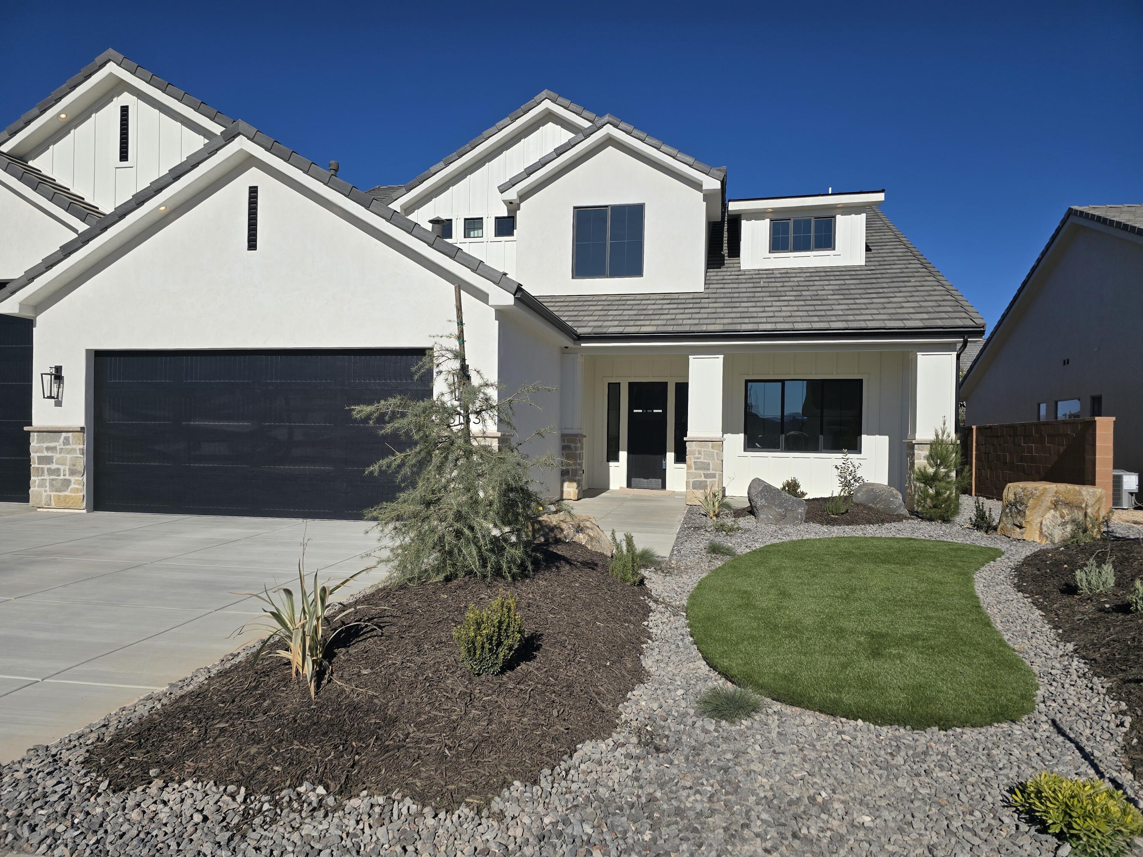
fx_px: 759
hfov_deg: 73.9
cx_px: 572
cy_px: 428
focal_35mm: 23
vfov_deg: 58.9
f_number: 1.7
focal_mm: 6.3
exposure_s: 1/1659
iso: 12
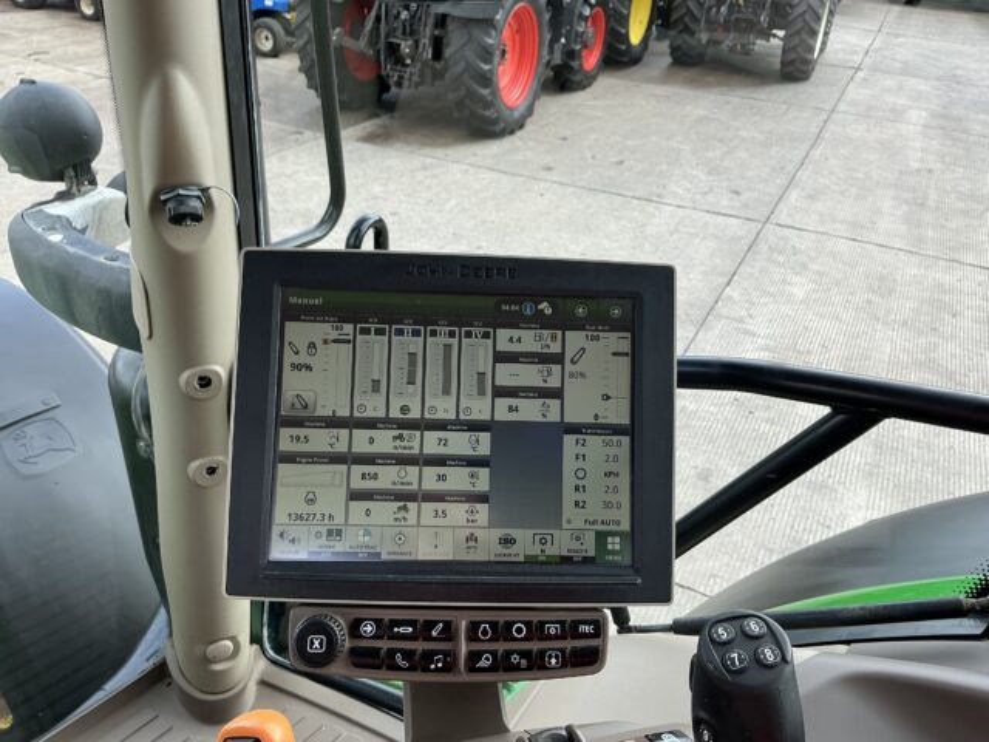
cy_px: 371
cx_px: 494
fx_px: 800
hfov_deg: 63.4
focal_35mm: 28
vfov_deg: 49.7
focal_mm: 3
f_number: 1.8
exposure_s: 1/196
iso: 20
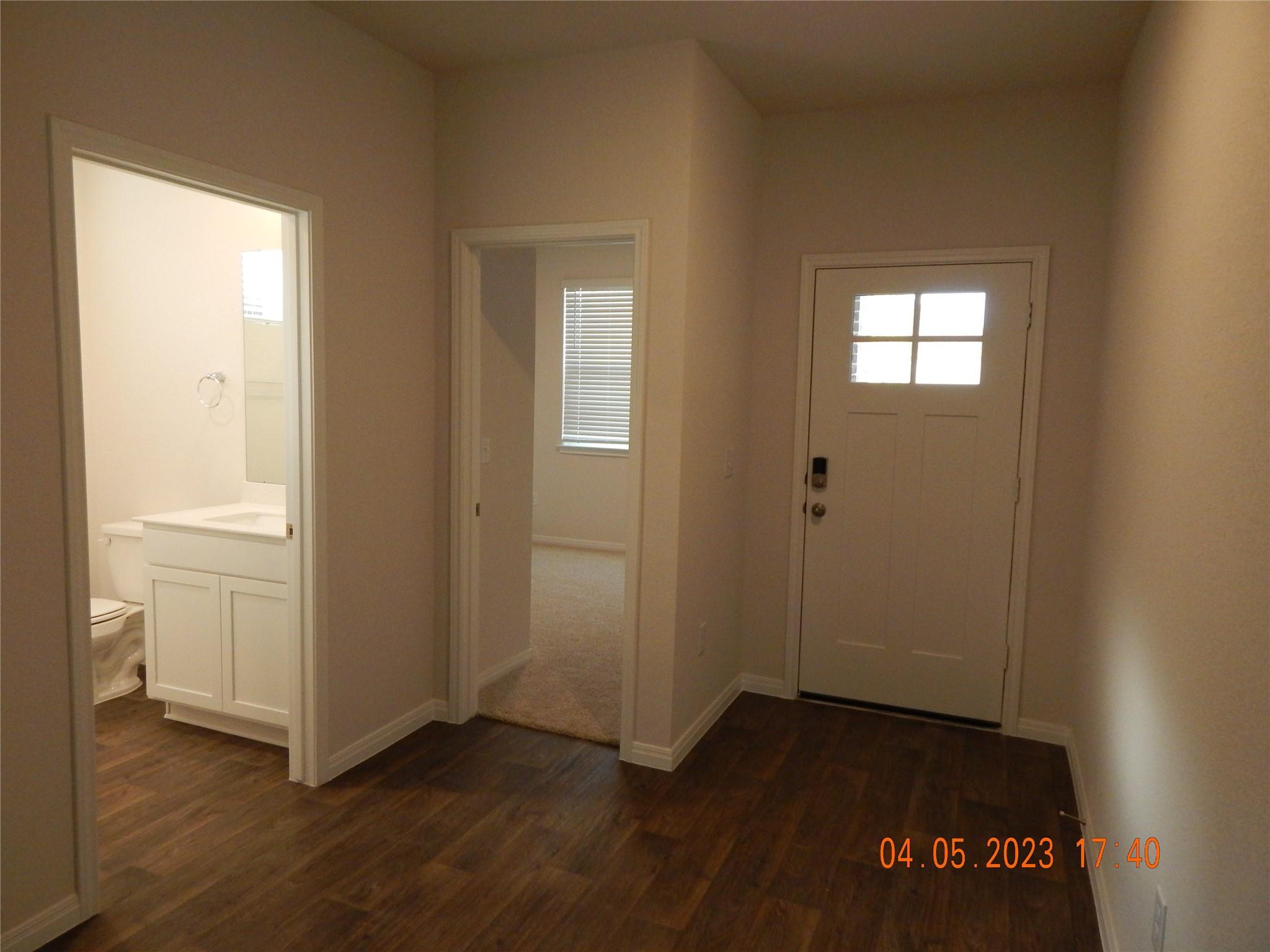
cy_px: 476
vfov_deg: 61.1
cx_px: 635
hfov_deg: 76.4
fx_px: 807
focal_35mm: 22
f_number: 3
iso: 400
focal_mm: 4
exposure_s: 1/100
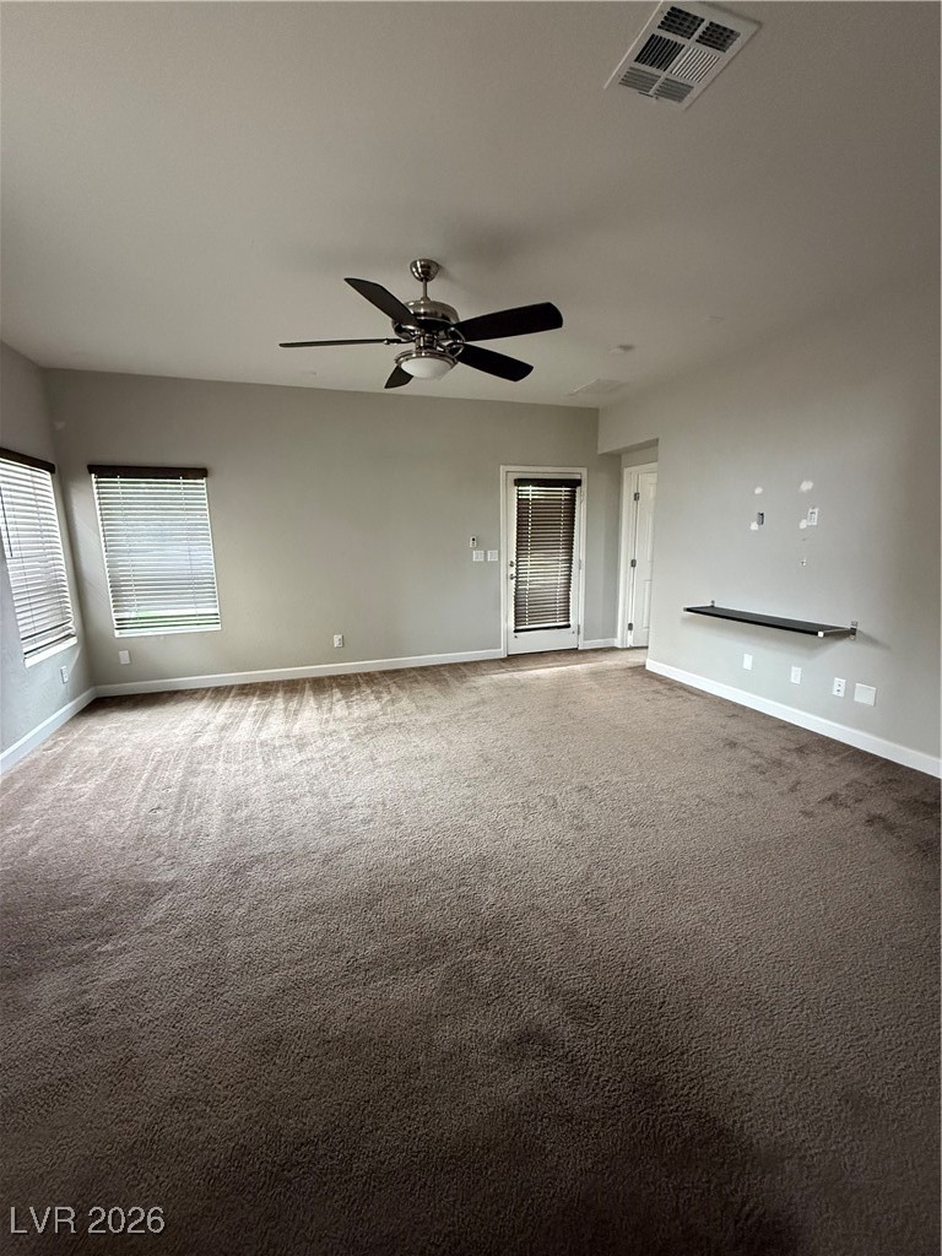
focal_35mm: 14
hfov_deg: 85.7
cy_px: 628
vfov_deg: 102.1
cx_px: 471
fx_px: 508
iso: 800
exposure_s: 1/60
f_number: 2.2
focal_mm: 2.22
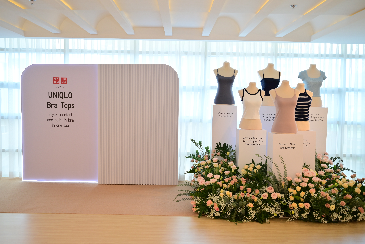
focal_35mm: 38
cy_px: 122
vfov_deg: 35.1
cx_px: 180
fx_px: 385
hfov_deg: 50.7
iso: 320
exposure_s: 1/200
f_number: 2.8
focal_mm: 37
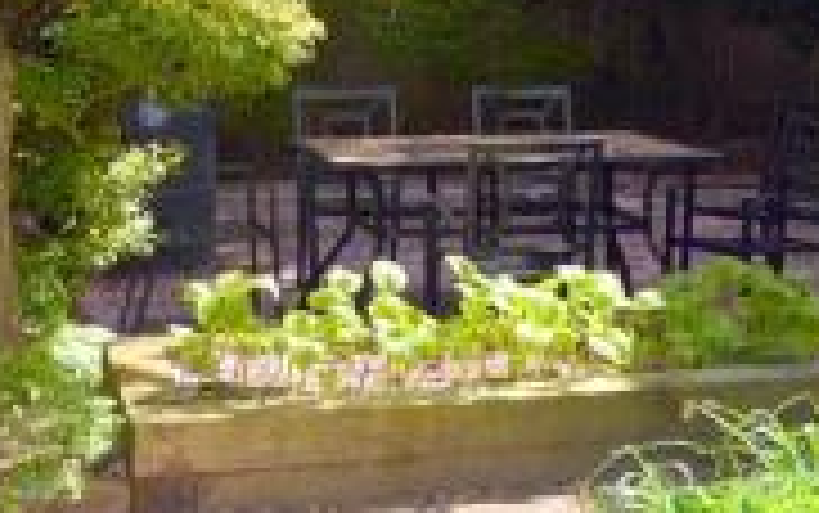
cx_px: 668
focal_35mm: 83
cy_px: 108
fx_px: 1854
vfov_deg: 15.7
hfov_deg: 24.5
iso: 100
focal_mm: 22
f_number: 6.3
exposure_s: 1/200
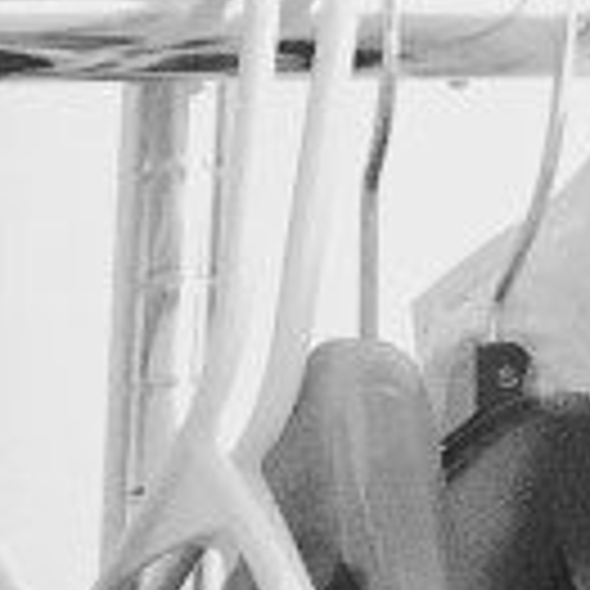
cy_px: 1374
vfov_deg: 8.1
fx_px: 3857
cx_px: -1590
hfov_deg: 7.1
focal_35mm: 200
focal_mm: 4.15
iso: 500
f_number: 2.2
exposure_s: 1/15
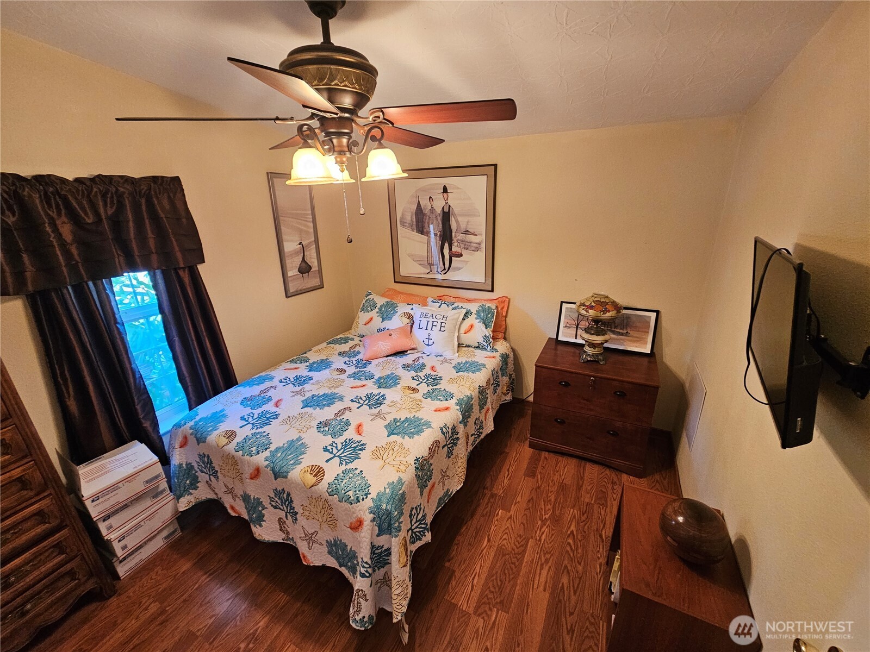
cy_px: 326
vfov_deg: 89.9
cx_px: 435
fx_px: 327
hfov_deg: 106.2
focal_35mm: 13
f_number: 2.2
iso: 400
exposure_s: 1/60
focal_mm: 2.2
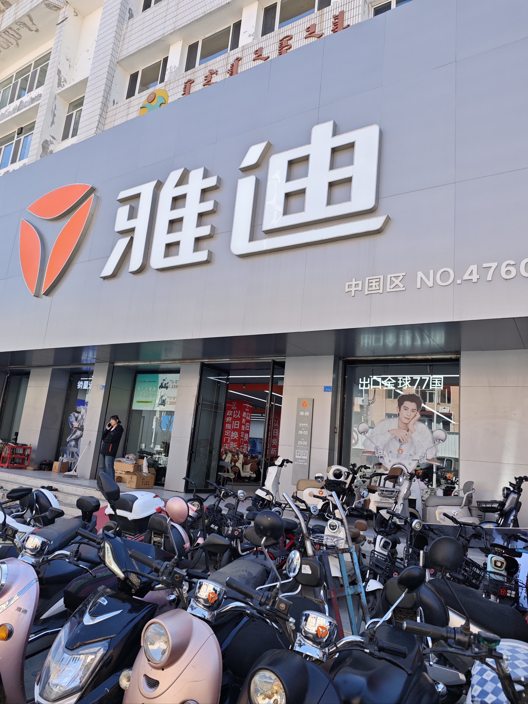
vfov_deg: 73.9
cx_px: 264
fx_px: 468
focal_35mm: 23
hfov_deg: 58.9
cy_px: 352
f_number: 1.6
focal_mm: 6.55
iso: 50
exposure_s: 1/769
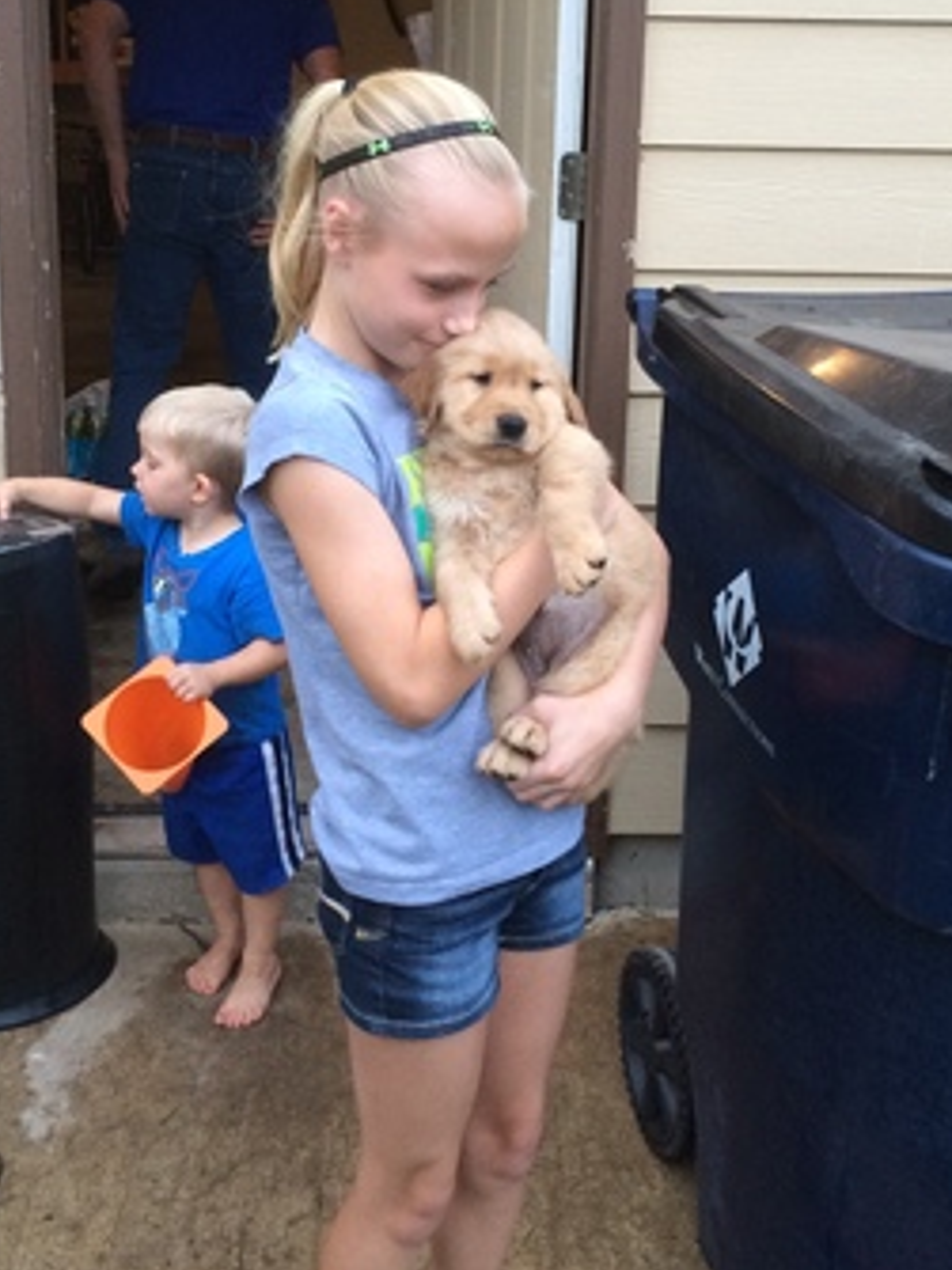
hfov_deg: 33.6
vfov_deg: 43.5
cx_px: 448
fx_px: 1578
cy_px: 463
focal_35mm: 43
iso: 64
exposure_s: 1/30
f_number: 2.2
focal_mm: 4.12
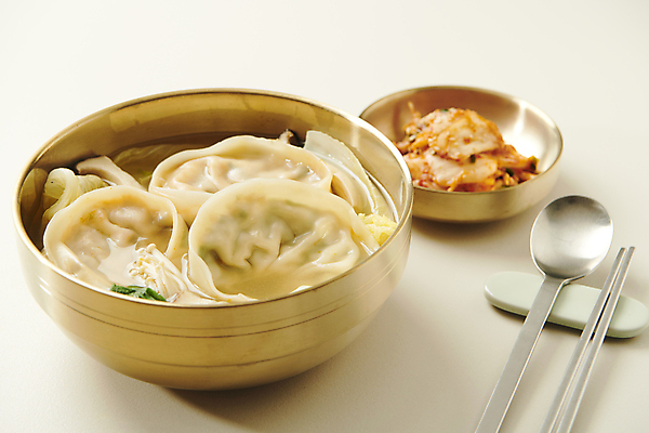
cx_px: 324
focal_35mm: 70
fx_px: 1262
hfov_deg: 28.8
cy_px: 216
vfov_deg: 19.5
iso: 64
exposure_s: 1/125
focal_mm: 70
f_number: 8
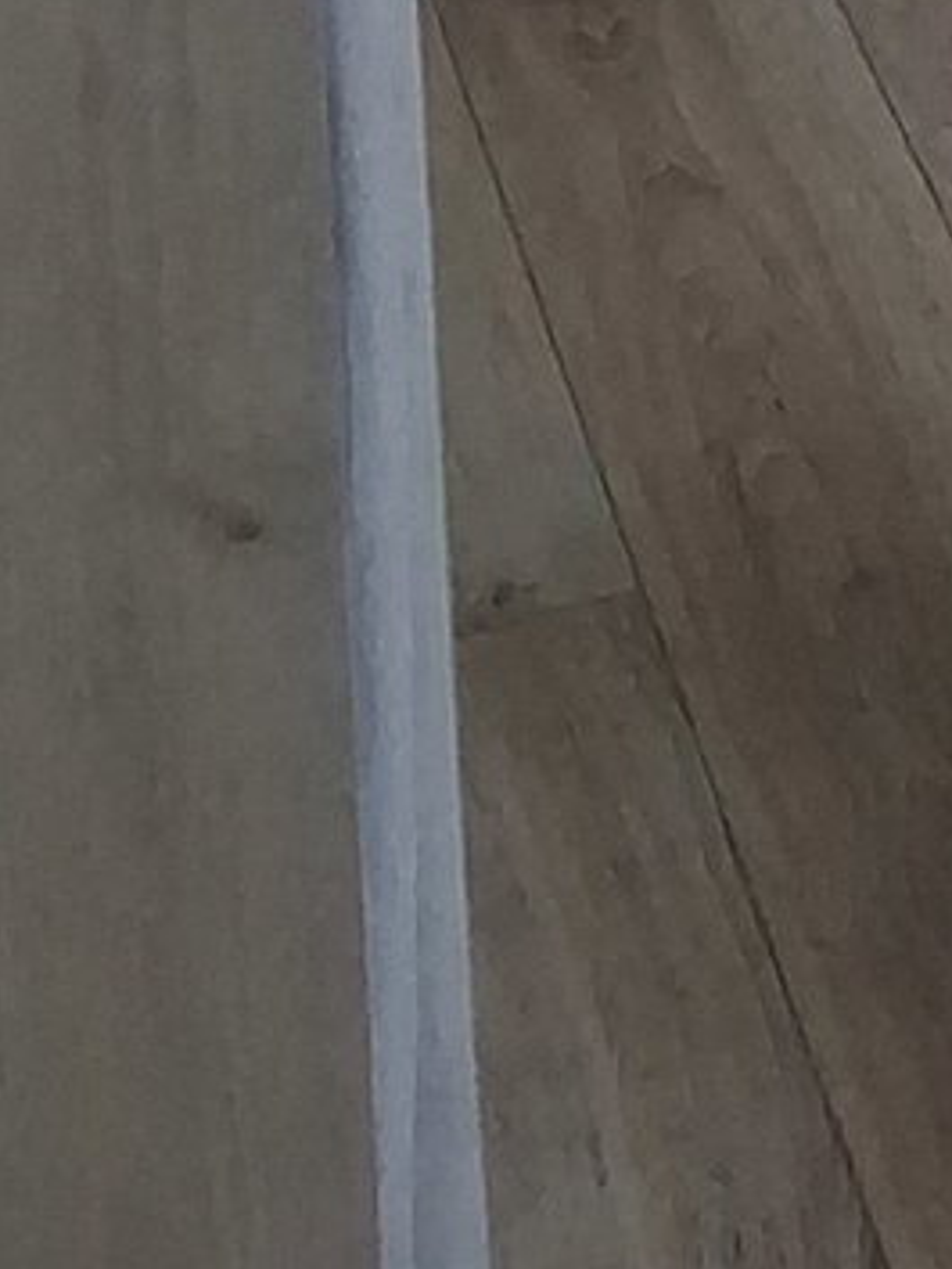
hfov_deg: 8.3
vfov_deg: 9.8
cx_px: 2687
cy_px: -2428
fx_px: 5754
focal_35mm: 157
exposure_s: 1/120
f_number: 1.8
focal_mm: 3.98
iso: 320
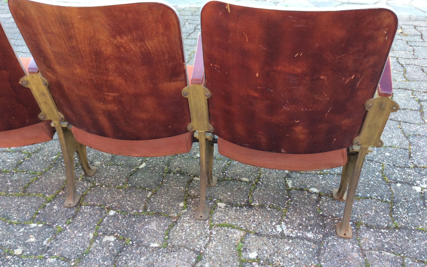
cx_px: 214
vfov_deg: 37.3
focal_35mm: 34
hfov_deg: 56.7
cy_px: 133
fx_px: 396
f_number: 2.4
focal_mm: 3.3
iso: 40
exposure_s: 1/50
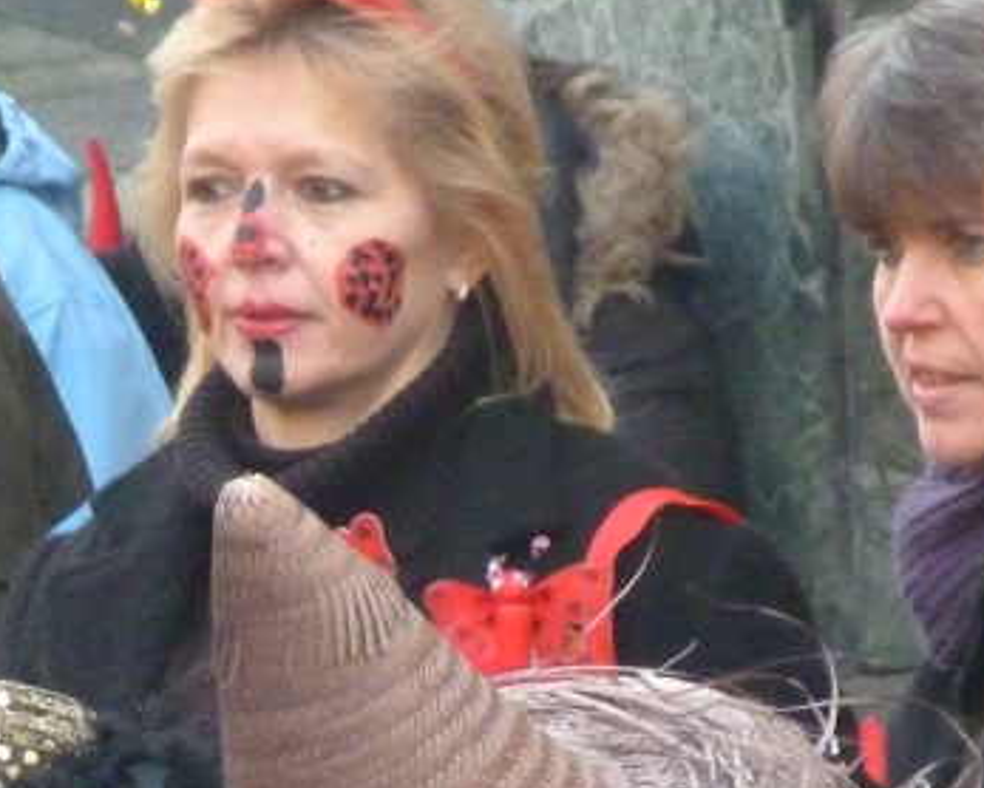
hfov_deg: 1.0
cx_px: 79
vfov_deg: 0.8
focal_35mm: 2020
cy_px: 693
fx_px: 58861
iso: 800
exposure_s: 1/160
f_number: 5.2
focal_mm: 108
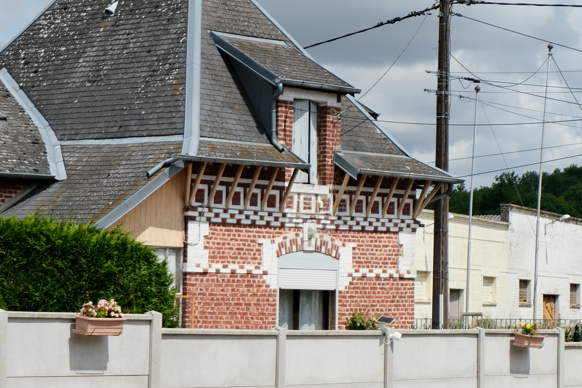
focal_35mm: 118
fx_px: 1907
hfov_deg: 17.3
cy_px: 95
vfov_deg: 11.6
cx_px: 348
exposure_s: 1/1700
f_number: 5.6
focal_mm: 45
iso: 320
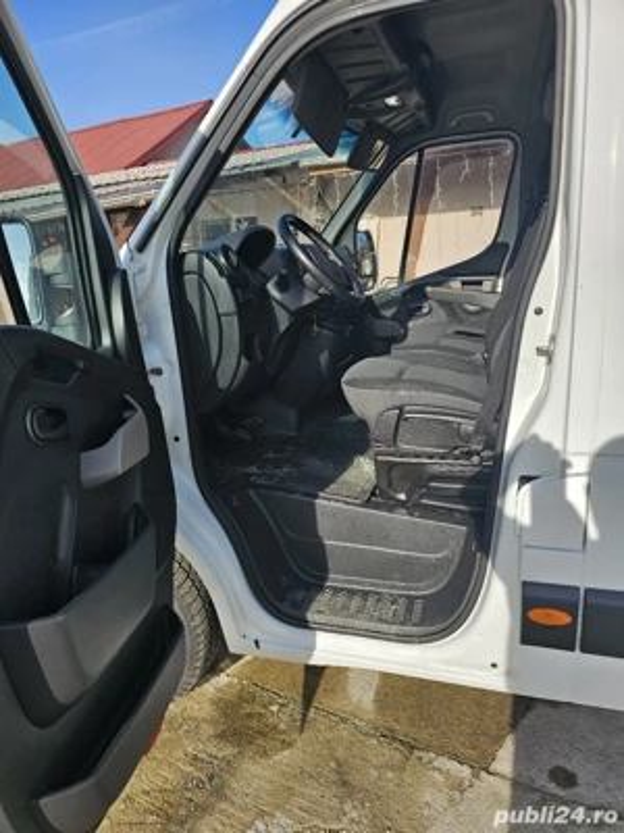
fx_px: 553
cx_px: 312
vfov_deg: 73.9
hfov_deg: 58.9
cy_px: 416
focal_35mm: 23
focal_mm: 6.3
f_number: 1.7
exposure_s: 1/1250
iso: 20
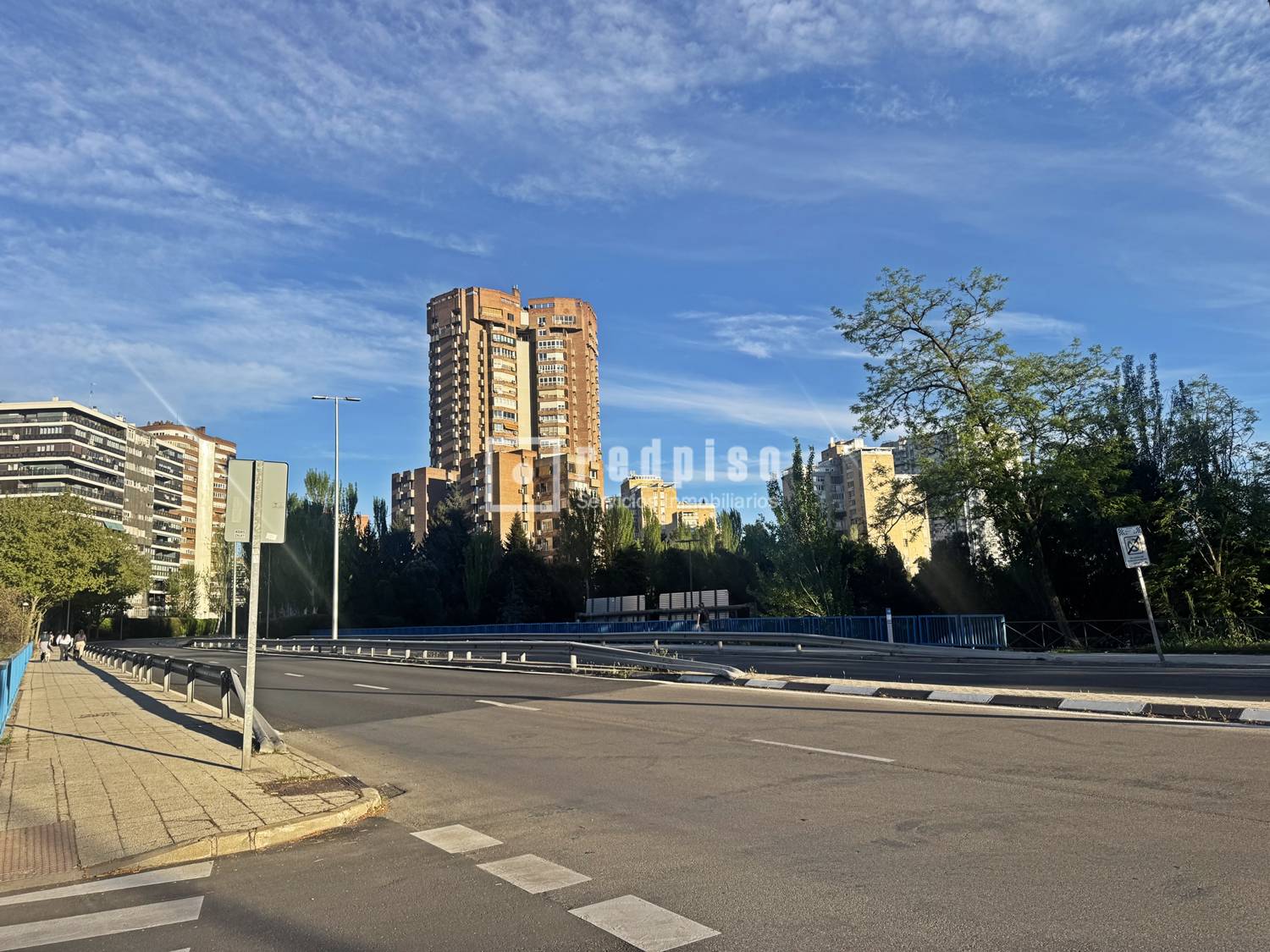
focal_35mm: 24
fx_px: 881
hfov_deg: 71.6
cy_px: 476
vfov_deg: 56.8
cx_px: 635
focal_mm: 6.76
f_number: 1.78
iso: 80
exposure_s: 1/3597
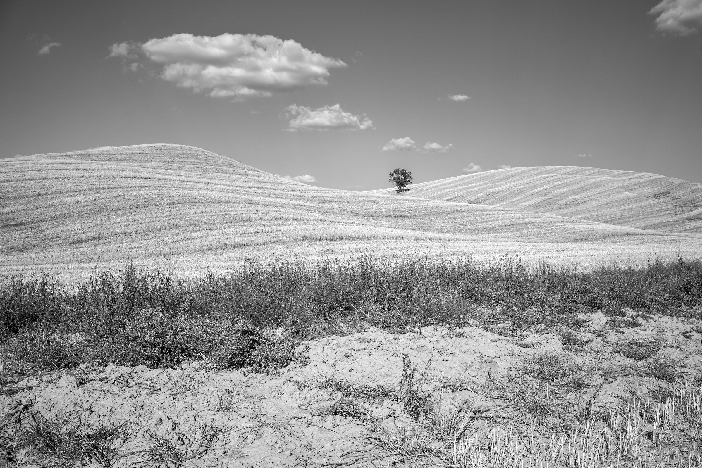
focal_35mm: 35
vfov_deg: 37.9
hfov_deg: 54.4
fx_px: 683
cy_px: 234
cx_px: 351
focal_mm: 35
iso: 100
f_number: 16
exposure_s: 1/125
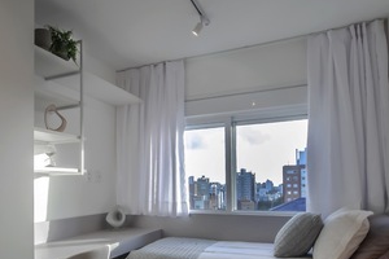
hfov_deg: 67.5
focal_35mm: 26
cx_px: 130
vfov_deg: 47.9
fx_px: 281
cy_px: 191
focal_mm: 10
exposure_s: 1/4
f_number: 20
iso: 100
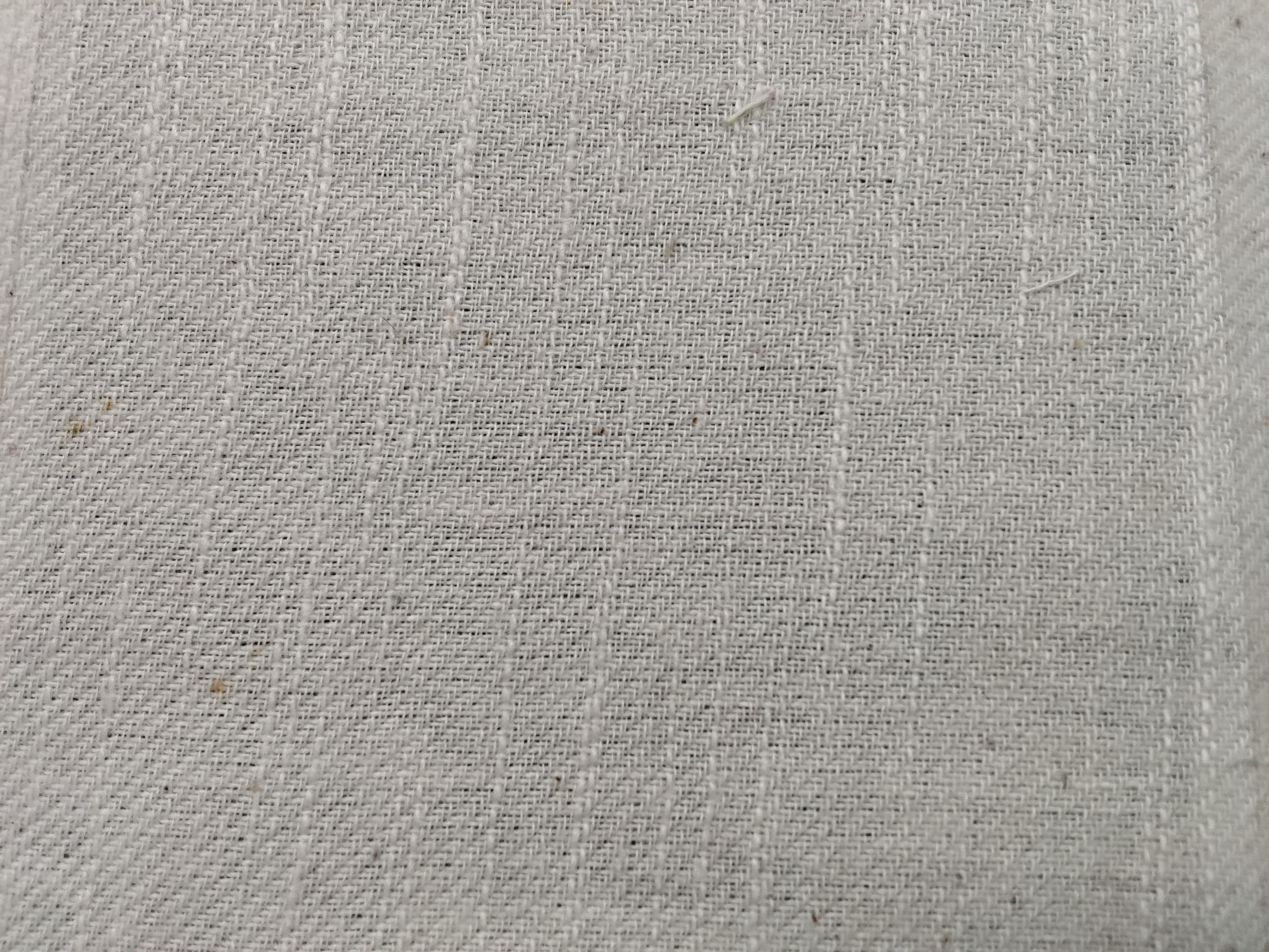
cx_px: 634
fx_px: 953
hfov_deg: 67.3
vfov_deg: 53.1
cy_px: 476
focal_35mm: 26
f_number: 2
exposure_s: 1/100
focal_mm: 2.78
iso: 250
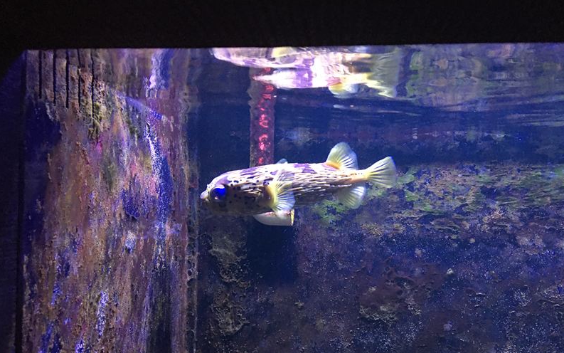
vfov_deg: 40.5
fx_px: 477
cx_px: 282
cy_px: 208
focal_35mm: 31
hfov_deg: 61.2
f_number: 2.2
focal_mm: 4.15
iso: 64
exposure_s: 1/4
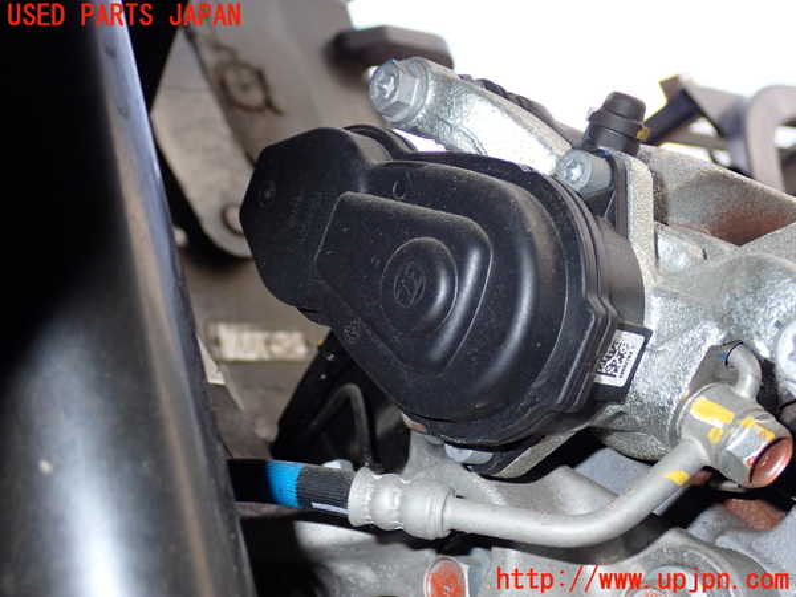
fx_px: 1150
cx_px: 398
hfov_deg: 38.2
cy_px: 298
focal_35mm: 50
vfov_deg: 29.1
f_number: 9
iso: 250
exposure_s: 1/50
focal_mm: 9.01
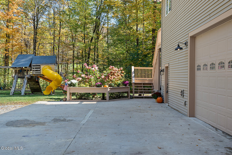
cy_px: 78
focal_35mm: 35
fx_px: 226
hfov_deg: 54.4
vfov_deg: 37.9
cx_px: 116
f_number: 8
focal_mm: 35
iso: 160
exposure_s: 1/100
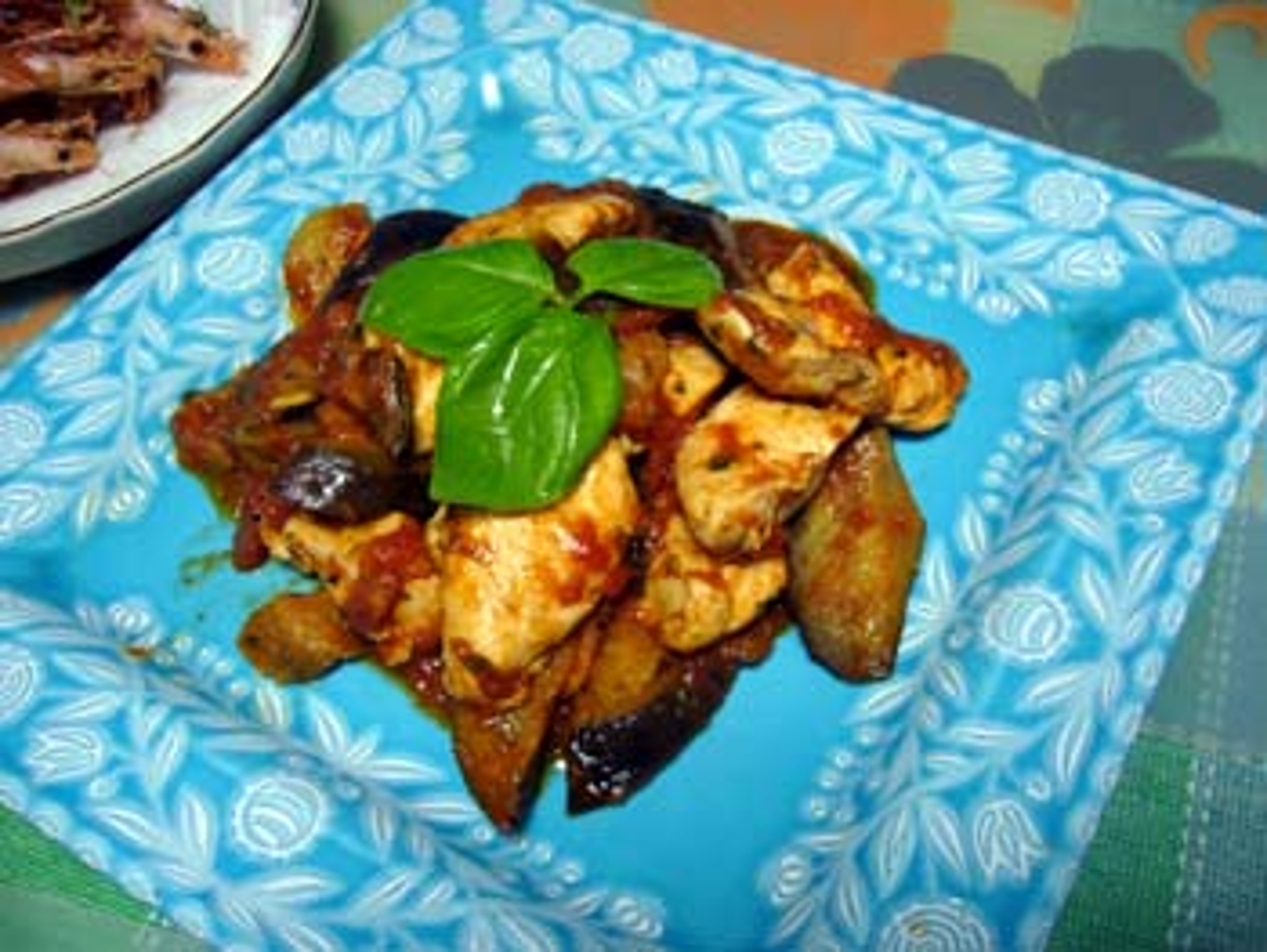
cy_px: 476
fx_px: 1282
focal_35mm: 35
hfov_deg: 52.6
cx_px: 634
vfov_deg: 40.7
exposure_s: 1/8
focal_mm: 5.8
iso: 80
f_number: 2.8
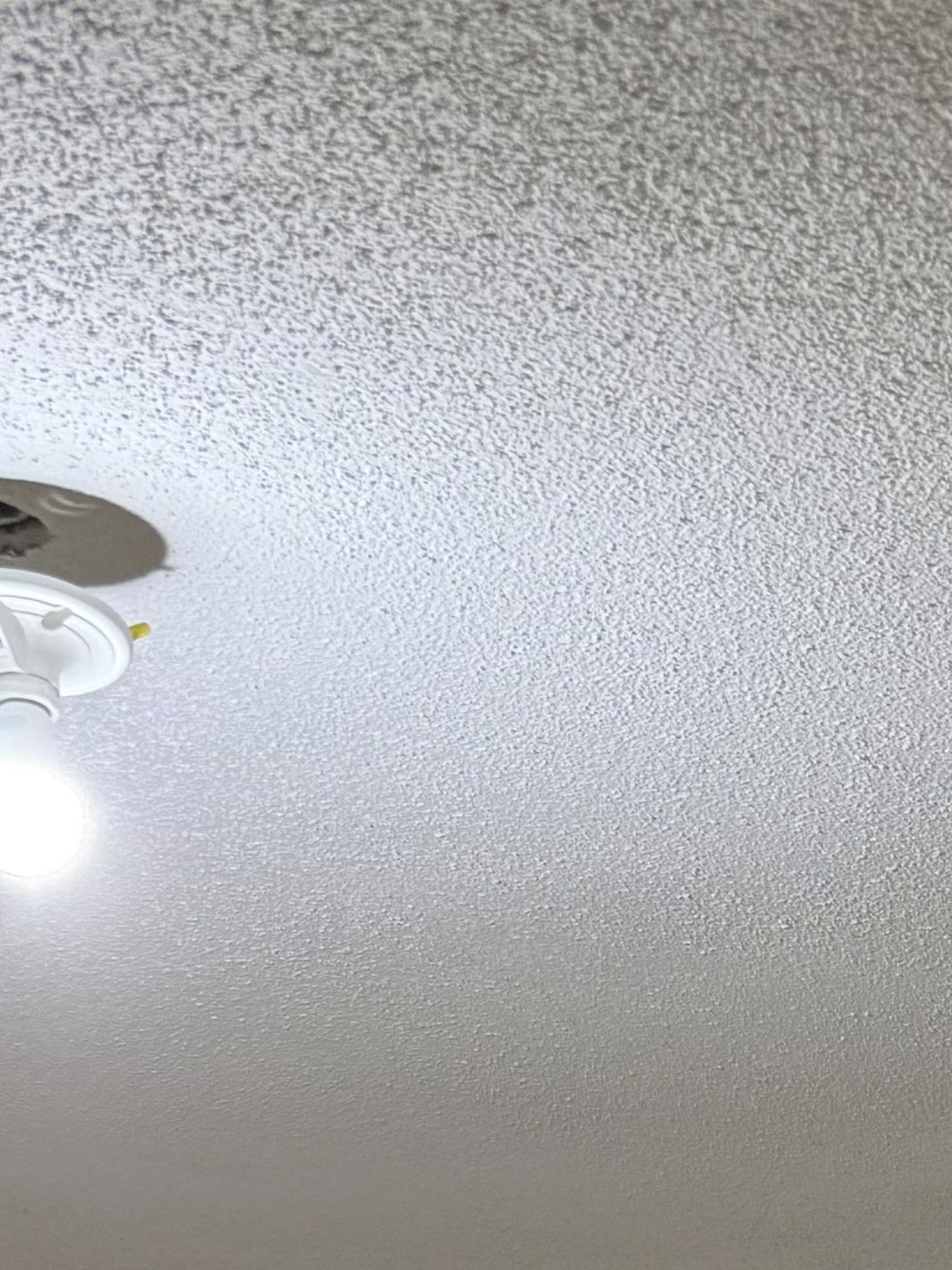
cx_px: 1278
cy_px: 2140
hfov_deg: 15.8
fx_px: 3228
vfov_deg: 18.5
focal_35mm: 88
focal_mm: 6.76
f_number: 1.78
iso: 200
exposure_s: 1/60
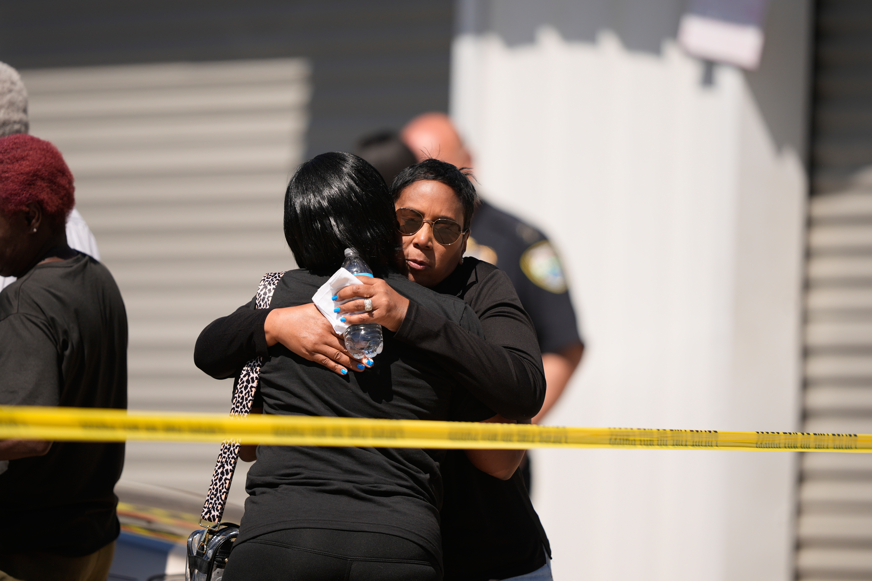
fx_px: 9688
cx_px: 436
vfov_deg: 3.4
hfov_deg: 5.2
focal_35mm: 400
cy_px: 290
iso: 250
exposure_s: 1/5000
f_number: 2.8
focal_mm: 400
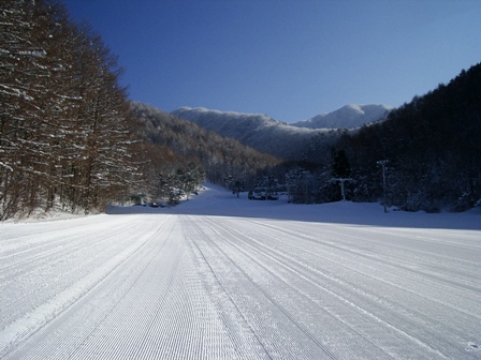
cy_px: 180
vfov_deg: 40.7
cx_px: 240
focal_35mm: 35
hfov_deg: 52.6
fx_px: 486
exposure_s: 1/800
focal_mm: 5.8
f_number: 4.3
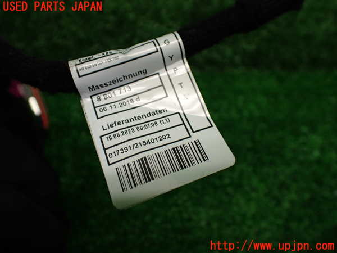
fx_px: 292
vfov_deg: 46.8
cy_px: 126
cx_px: 168
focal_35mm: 30
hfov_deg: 60.0
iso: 200
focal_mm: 5.4
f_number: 2.3
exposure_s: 1/125
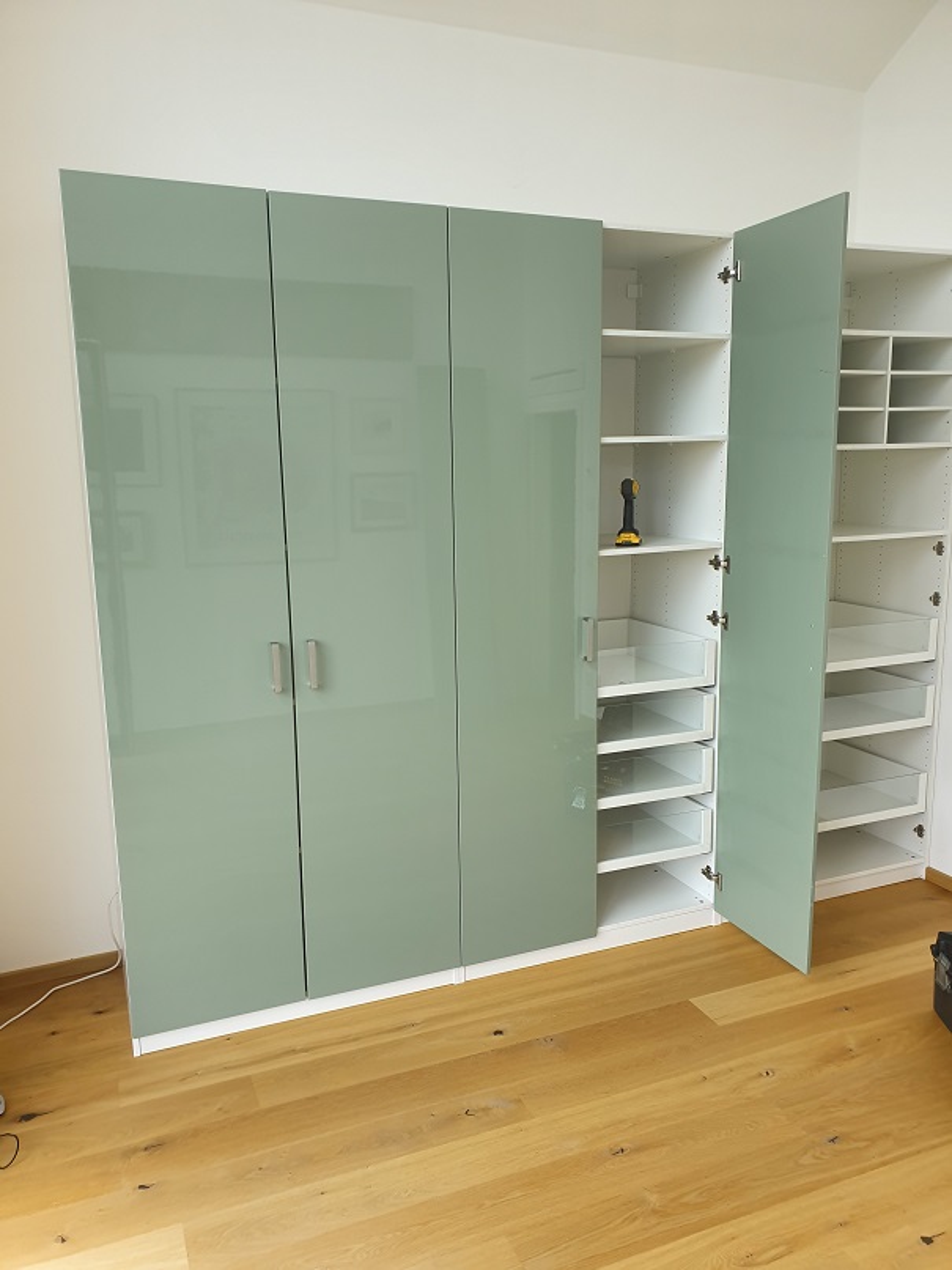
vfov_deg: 67.3
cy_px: 635
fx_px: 954
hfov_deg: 53.1
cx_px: 476
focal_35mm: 26
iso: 64
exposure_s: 1/100
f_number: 2.4
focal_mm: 4.32
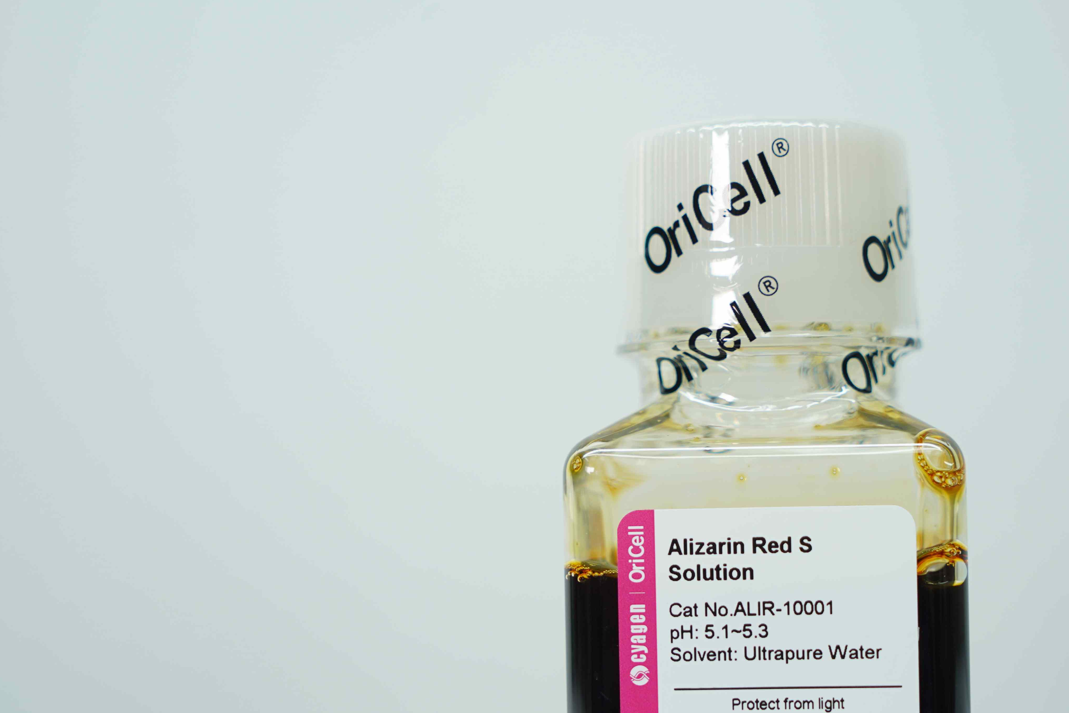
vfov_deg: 18.9
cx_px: 683
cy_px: 434
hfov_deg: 28.0
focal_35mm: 72
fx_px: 2138
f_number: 4.5
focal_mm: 49
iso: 200
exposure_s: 1/160
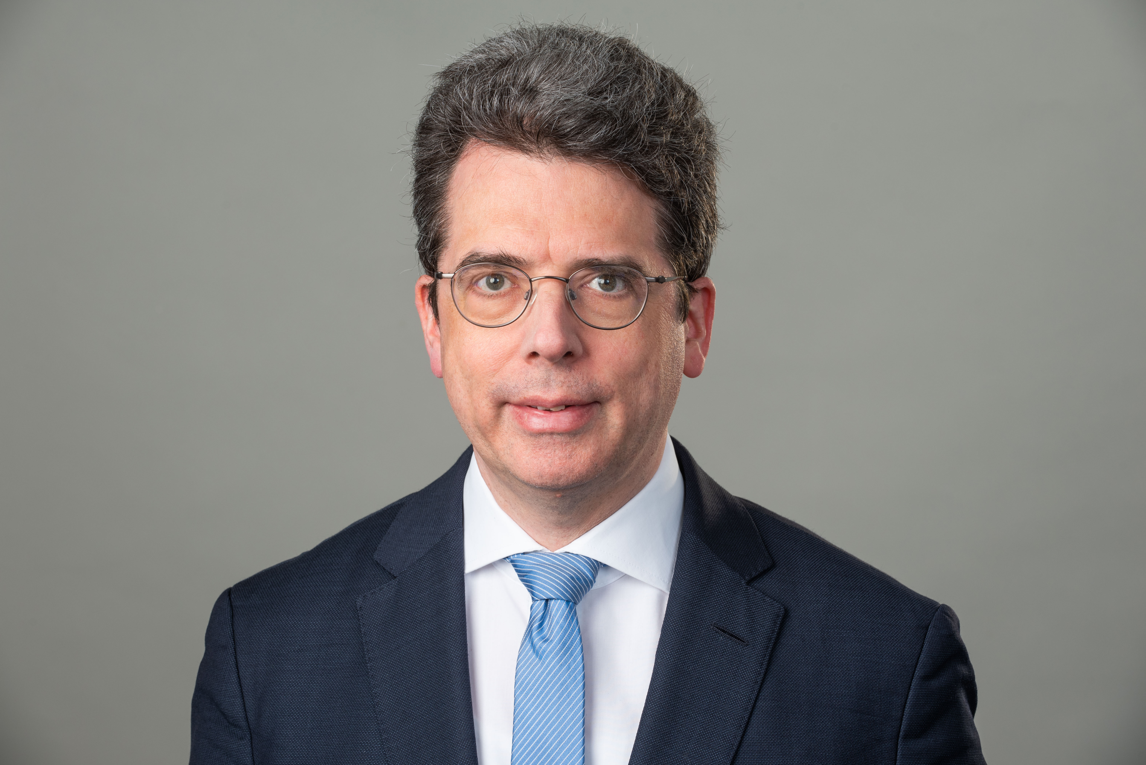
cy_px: 382
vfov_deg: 11.4
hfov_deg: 17.1
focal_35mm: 120
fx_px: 3821
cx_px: 573
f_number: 9
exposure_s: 1/100
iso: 100
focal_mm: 120
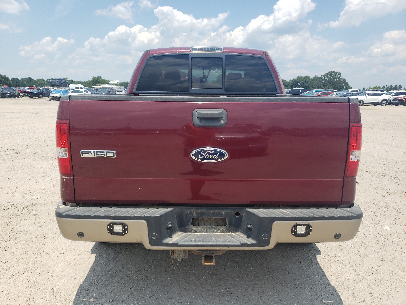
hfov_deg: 67.3
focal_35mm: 26
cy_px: 152
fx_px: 305
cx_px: 203
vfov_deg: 53.1
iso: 50
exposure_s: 1/2500
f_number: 1.5
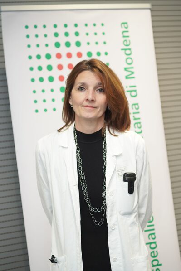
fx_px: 678
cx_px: 90
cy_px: 136
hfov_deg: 15.2
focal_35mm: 90
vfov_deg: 22.6
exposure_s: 1/160
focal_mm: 90
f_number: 4
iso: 5000
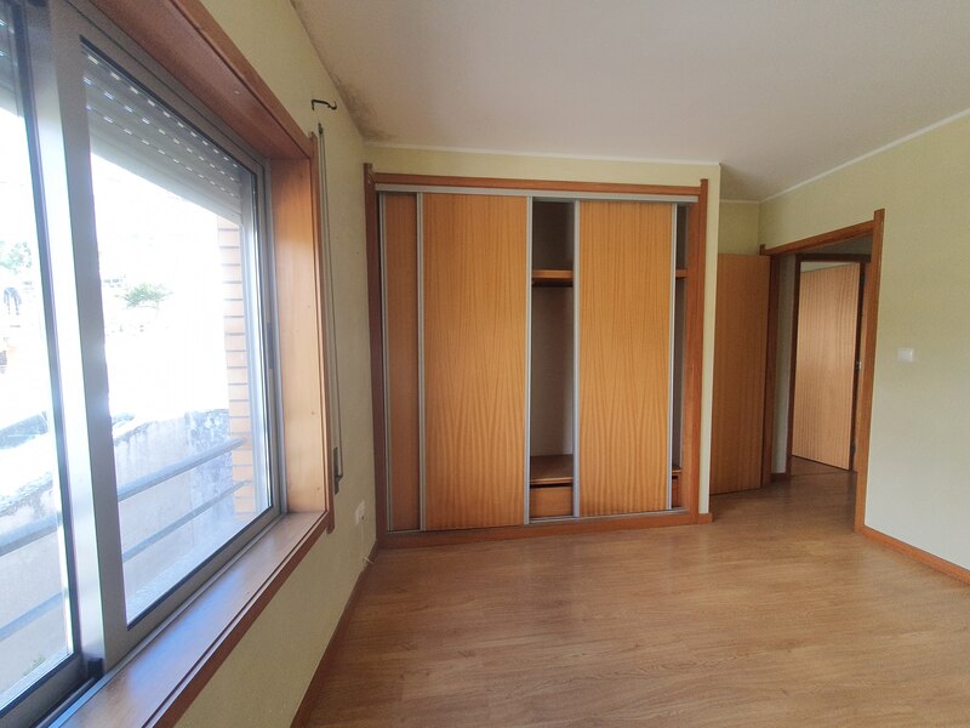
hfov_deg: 106.2
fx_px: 364
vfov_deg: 89.9
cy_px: 364
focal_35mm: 13
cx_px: 485
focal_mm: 1.8
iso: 50
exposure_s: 1/105
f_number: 2.2
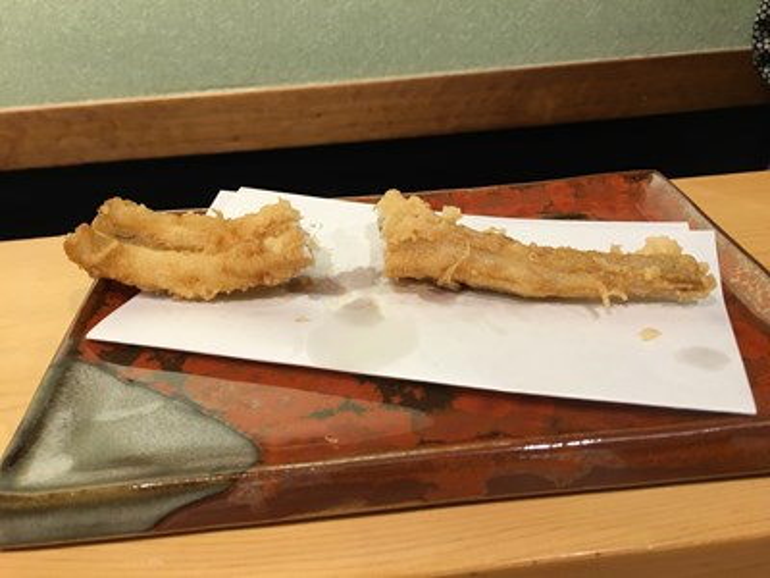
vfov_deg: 48.2
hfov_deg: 61.7
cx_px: 385
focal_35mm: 29
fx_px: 645
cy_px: 289
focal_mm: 4.15
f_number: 2.2
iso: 40
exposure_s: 1/15
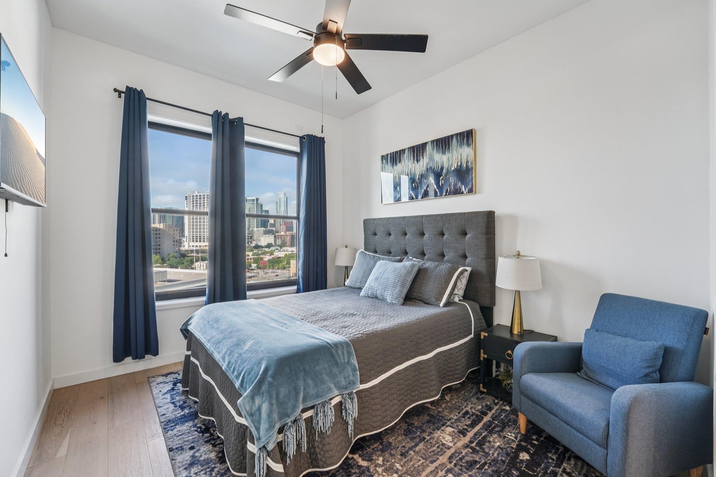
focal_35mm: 14
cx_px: 358
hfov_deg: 104.3
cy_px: 238
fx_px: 278
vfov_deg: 81.2
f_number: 8
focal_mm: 14
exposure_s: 1/50
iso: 400
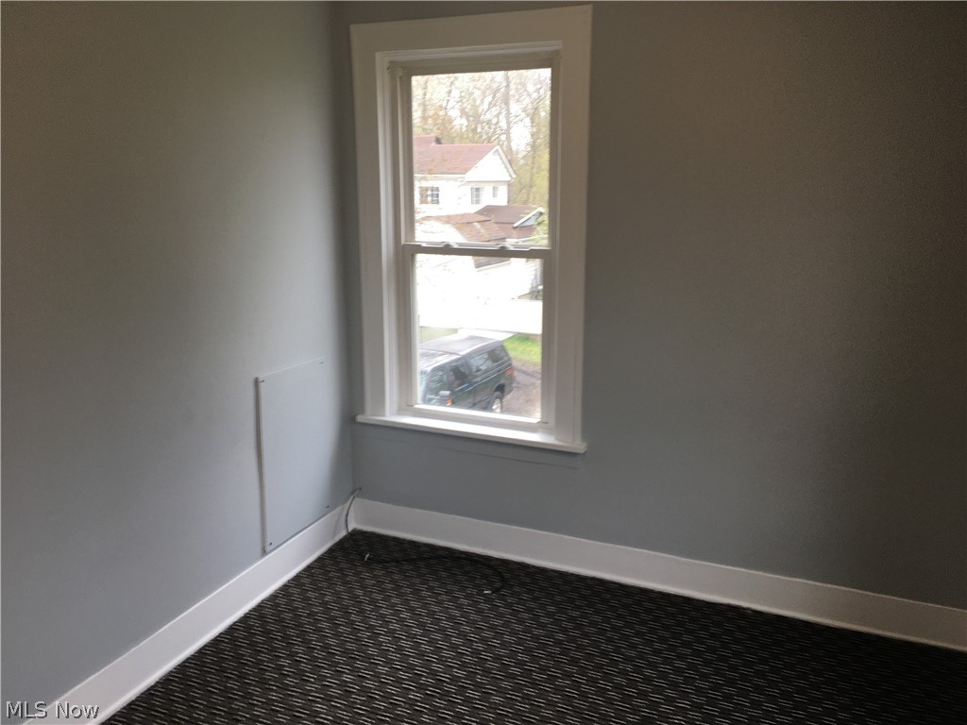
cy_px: 362
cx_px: 484
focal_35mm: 29
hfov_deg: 61.7
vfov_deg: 48.2
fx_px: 810
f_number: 2.2
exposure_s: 1/60
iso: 25
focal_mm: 4.15
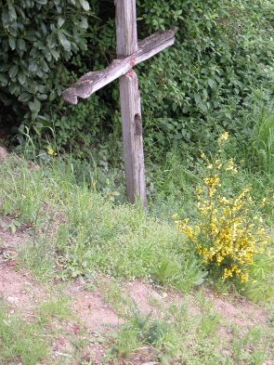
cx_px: 150
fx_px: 907
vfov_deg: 22.7
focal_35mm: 86
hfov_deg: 17.2
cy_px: 140
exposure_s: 1/47.6
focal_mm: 16.8
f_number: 3.2
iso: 100
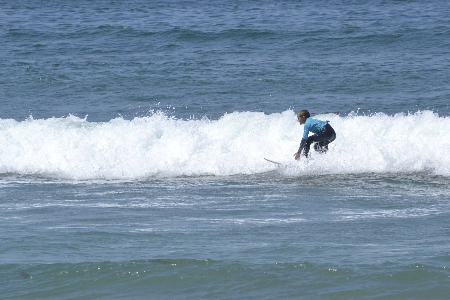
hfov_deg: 4.6
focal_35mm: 450
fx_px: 5625
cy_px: 150
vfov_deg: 3.1
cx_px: 225
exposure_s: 1/1600
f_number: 13
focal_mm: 300
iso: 800
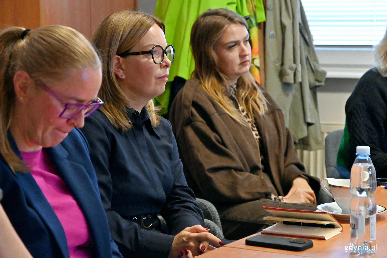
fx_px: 1129
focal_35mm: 105
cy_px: 129
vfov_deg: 13.0
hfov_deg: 19.5
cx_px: 194
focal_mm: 70
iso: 4000
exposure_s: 1/125
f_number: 4
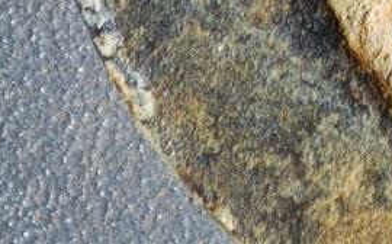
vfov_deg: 2.1
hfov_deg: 3.3
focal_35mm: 630
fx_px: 6722
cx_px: 899
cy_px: -471
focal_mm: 9
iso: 160
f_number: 2
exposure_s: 1/100
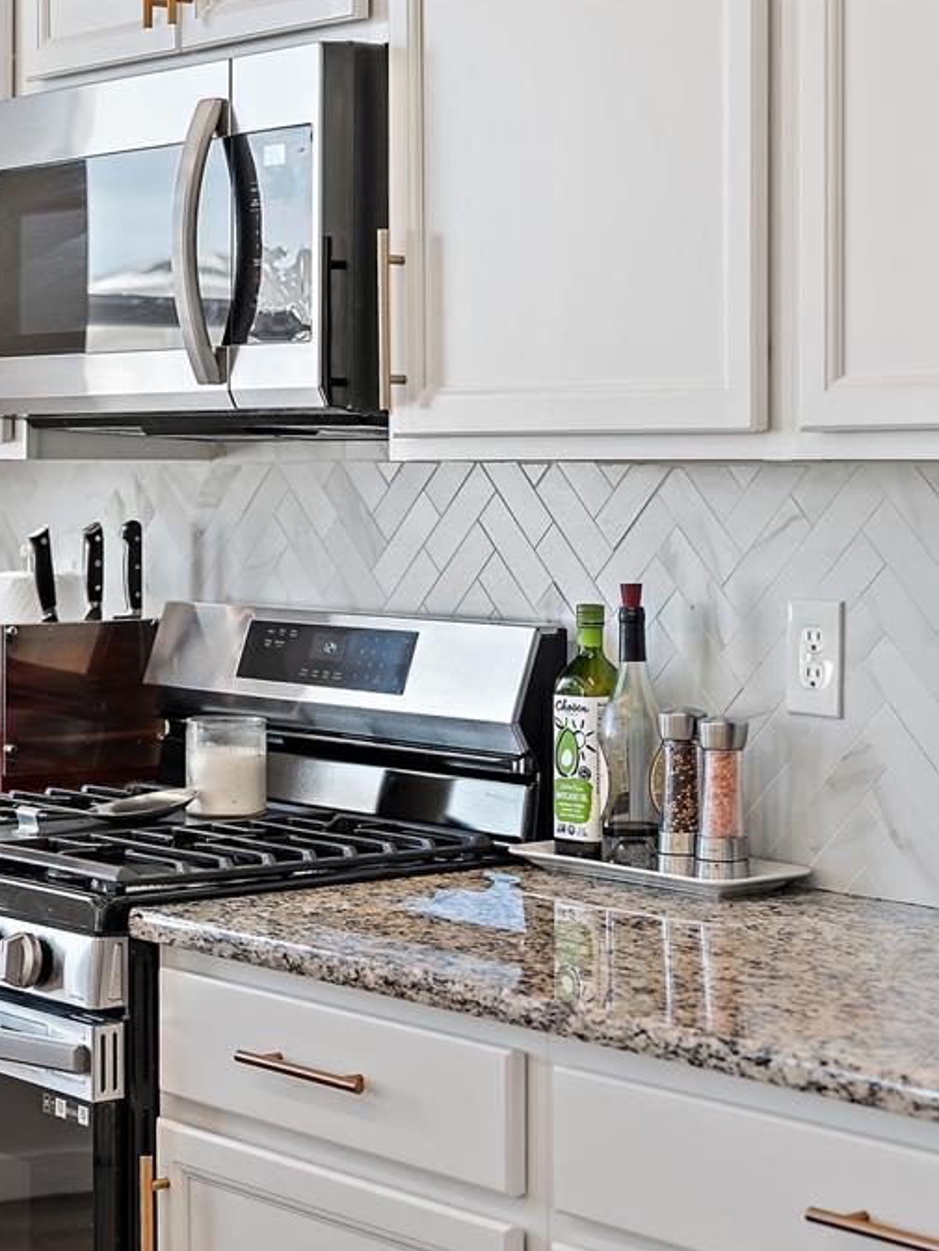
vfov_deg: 24.7
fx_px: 2856
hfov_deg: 18.7
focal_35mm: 79
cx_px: 405
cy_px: 623
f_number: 2.8
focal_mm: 36
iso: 100
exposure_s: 1/25
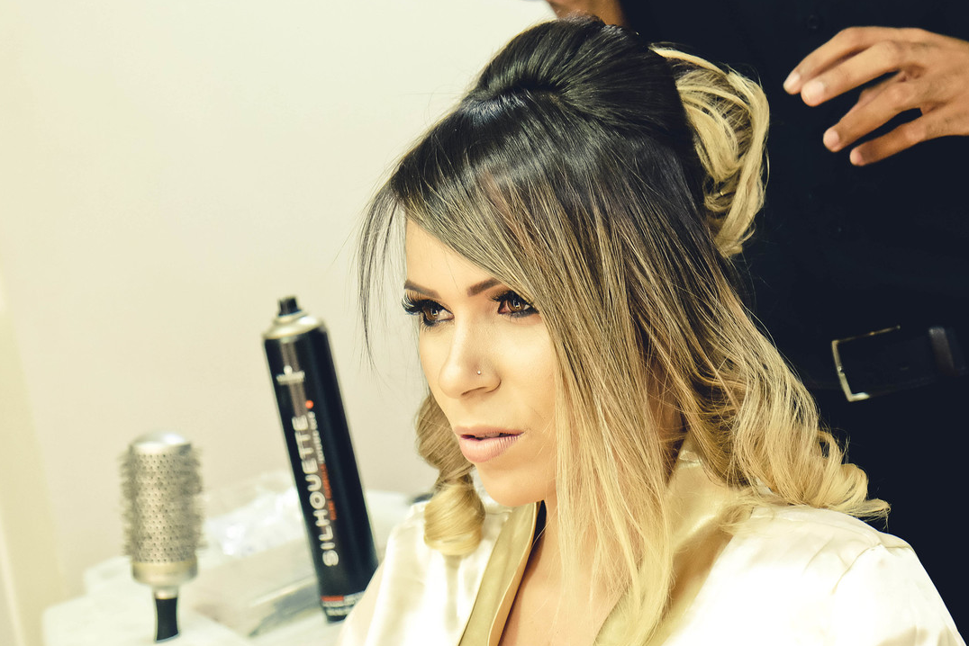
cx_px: 484
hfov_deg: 29.6
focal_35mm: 68
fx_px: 1831
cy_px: 340
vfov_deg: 20.0
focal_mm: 40.7
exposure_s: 1/100
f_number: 4.5
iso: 3200
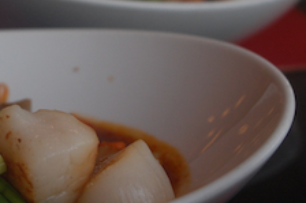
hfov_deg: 17.1
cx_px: -1
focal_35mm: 117
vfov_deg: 11.6
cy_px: 23
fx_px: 995
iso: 400
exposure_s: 1/100
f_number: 5
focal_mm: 35
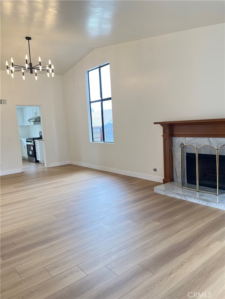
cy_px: 150
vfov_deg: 67.3
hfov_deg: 53.1
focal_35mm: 26
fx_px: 225
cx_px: 112
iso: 64
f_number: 1.5
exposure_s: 1/121
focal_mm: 5.7
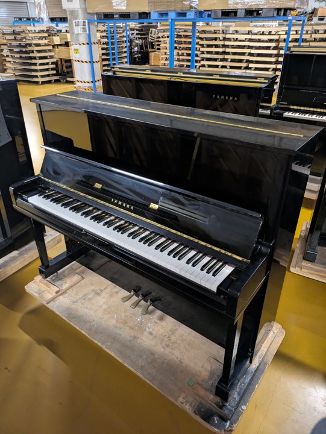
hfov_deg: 54.9
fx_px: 314
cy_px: 217
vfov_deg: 69.4
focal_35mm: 25
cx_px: 163
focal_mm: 5.43
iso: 355
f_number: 1.89
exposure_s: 1/25
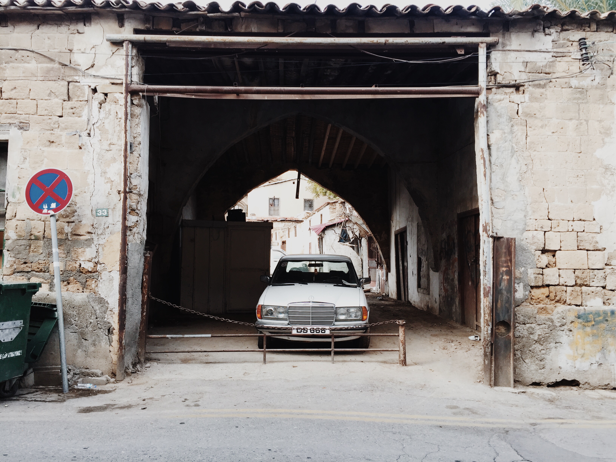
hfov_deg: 61.7
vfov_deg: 48.2
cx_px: 308
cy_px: 231
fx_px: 516
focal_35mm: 29
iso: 32
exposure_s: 1/100
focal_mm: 4.15
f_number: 2.2
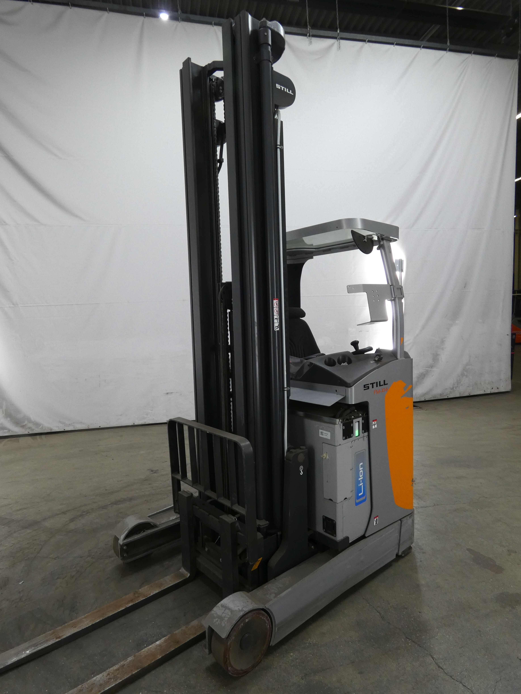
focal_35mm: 20
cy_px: 347
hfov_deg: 66.0
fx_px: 401
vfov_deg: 81.7
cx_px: 260
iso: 200
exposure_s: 1/60
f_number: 2.8
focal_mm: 3.6
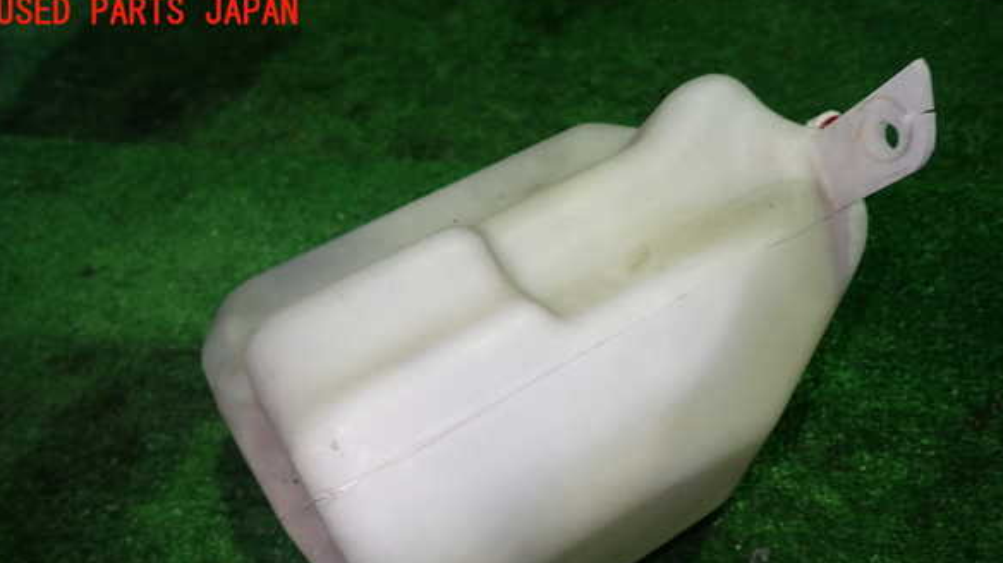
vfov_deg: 40.9
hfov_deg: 67.9
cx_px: 502
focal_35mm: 28
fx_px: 744
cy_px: 378
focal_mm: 4.5
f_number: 2
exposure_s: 1/40
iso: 200
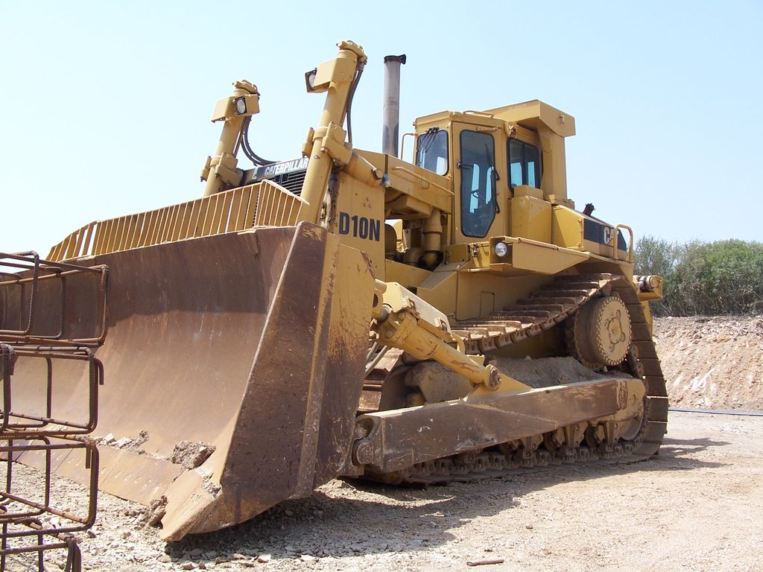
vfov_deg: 40.7
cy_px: 286
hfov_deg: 52.6
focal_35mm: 35
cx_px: 382
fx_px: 771
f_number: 4
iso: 80
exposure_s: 1/500
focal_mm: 6
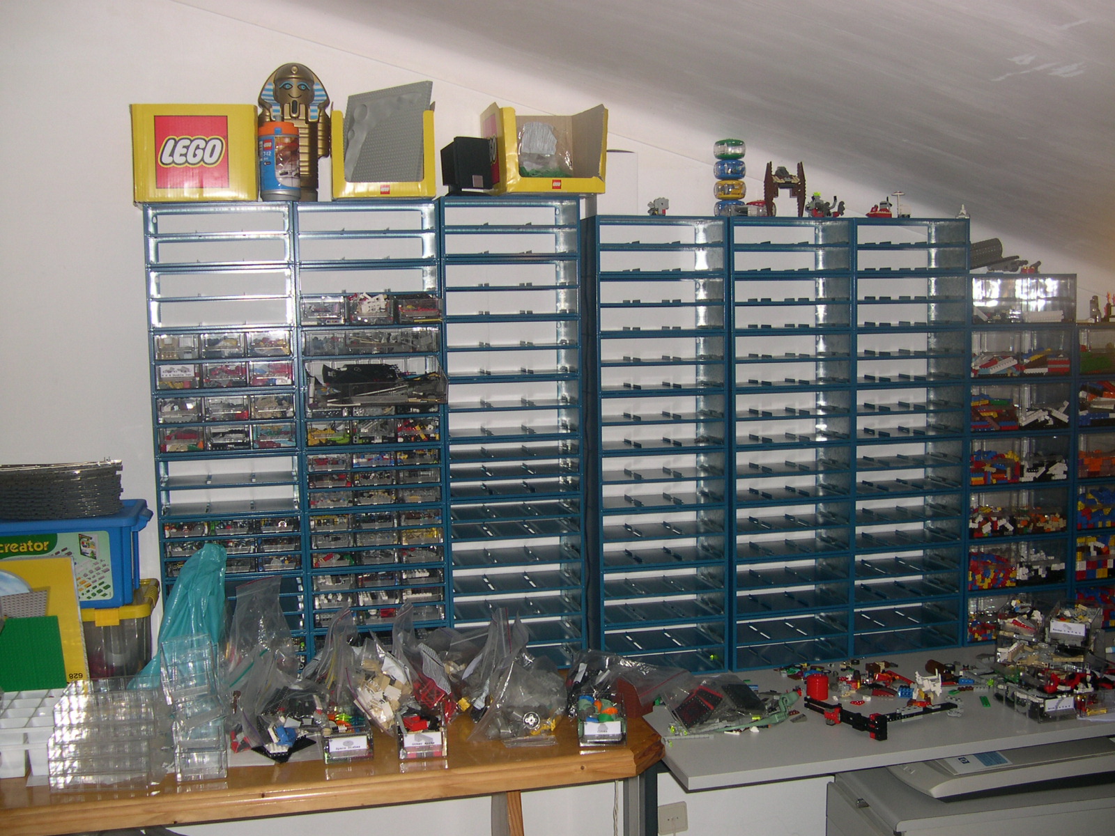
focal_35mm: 38
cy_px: 418
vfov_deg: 37.7
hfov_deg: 49.0
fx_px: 1224
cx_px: 558
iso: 100
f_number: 2.8
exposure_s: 1/60
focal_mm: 8
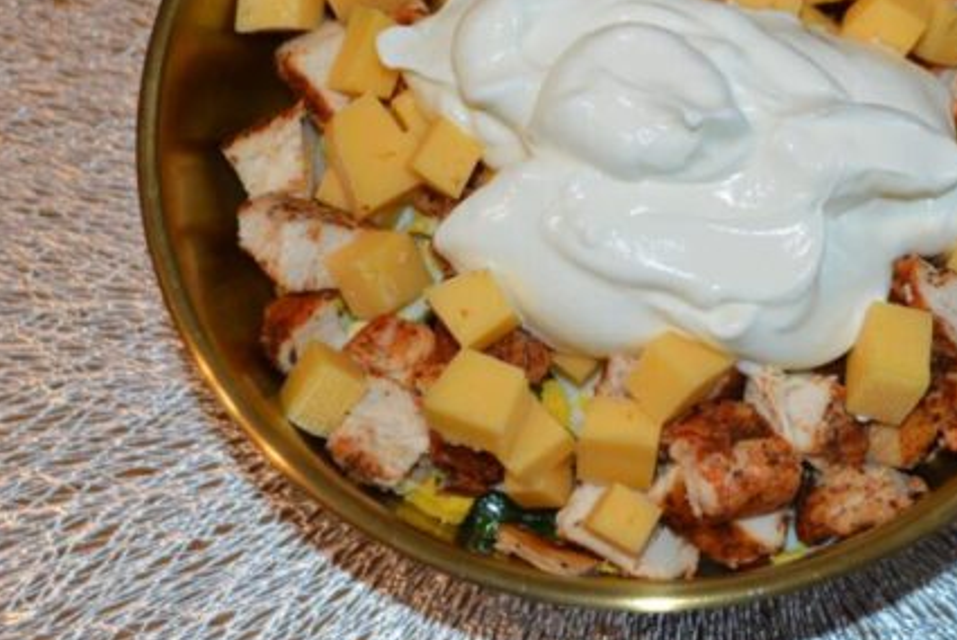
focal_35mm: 79
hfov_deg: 25.5
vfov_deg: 17.2
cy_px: 148
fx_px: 2101
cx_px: 626
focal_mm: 32
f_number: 4.8
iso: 720
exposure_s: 1/60
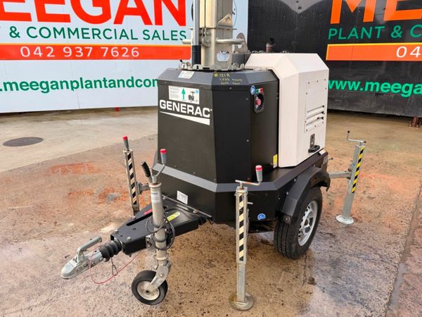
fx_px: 293
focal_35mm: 24
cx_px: 211
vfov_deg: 56.8
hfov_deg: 71.6
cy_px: 158
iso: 100
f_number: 1.78
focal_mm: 6.76
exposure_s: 1/598
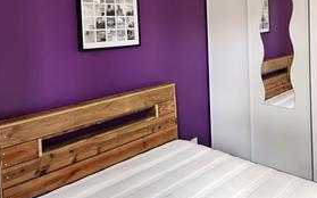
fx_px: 302
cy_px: 40
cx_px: 223
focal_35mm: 35
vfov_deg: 35.1
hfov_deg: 53.7
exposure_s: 1/100
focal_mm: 5.4
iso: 160
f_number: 1.8
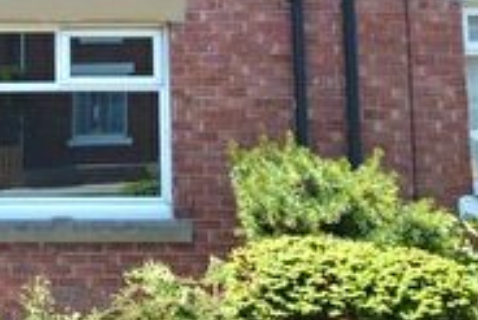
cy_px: 38
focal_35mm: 57
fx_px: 757
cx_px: -36
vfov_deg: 23.3
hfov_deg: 31.4
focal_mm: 10
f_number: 7.1
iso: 200
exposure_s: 1/200
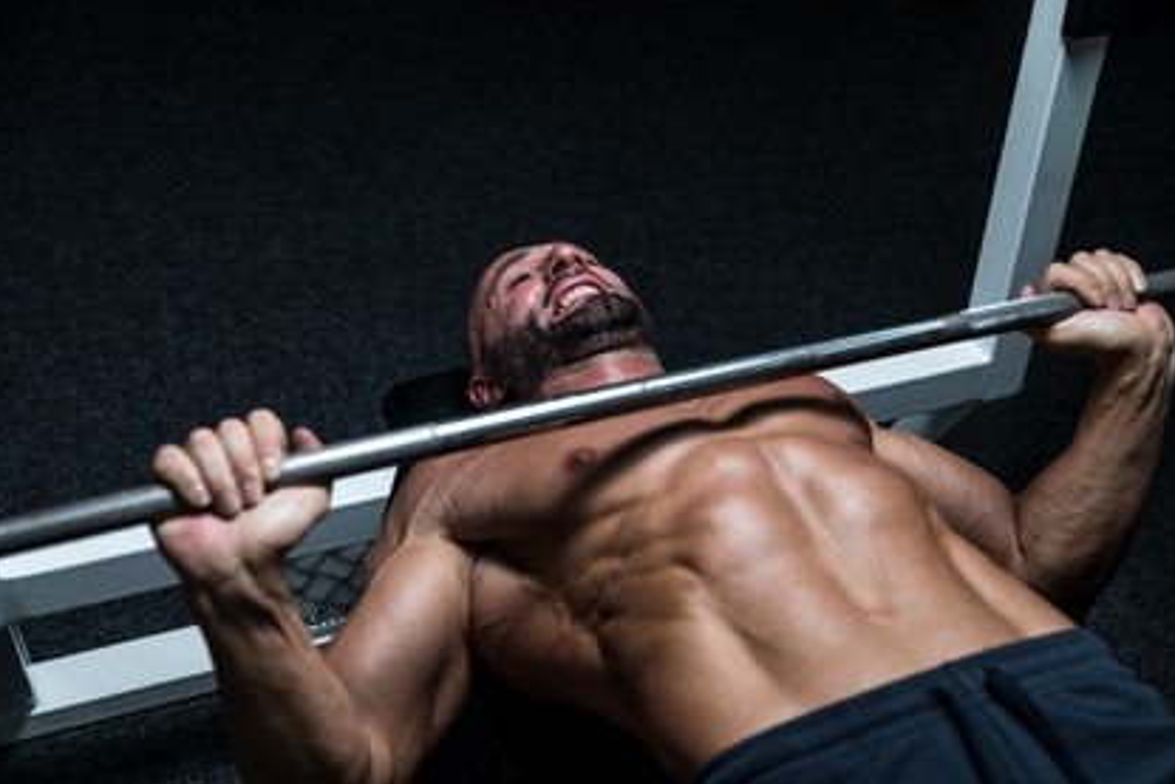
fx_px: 1534
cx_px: 586
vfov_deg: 28.7
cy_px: 392
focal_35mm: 47
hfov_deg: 41.9
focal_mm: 46
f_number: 5
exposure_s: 1/200
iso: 100
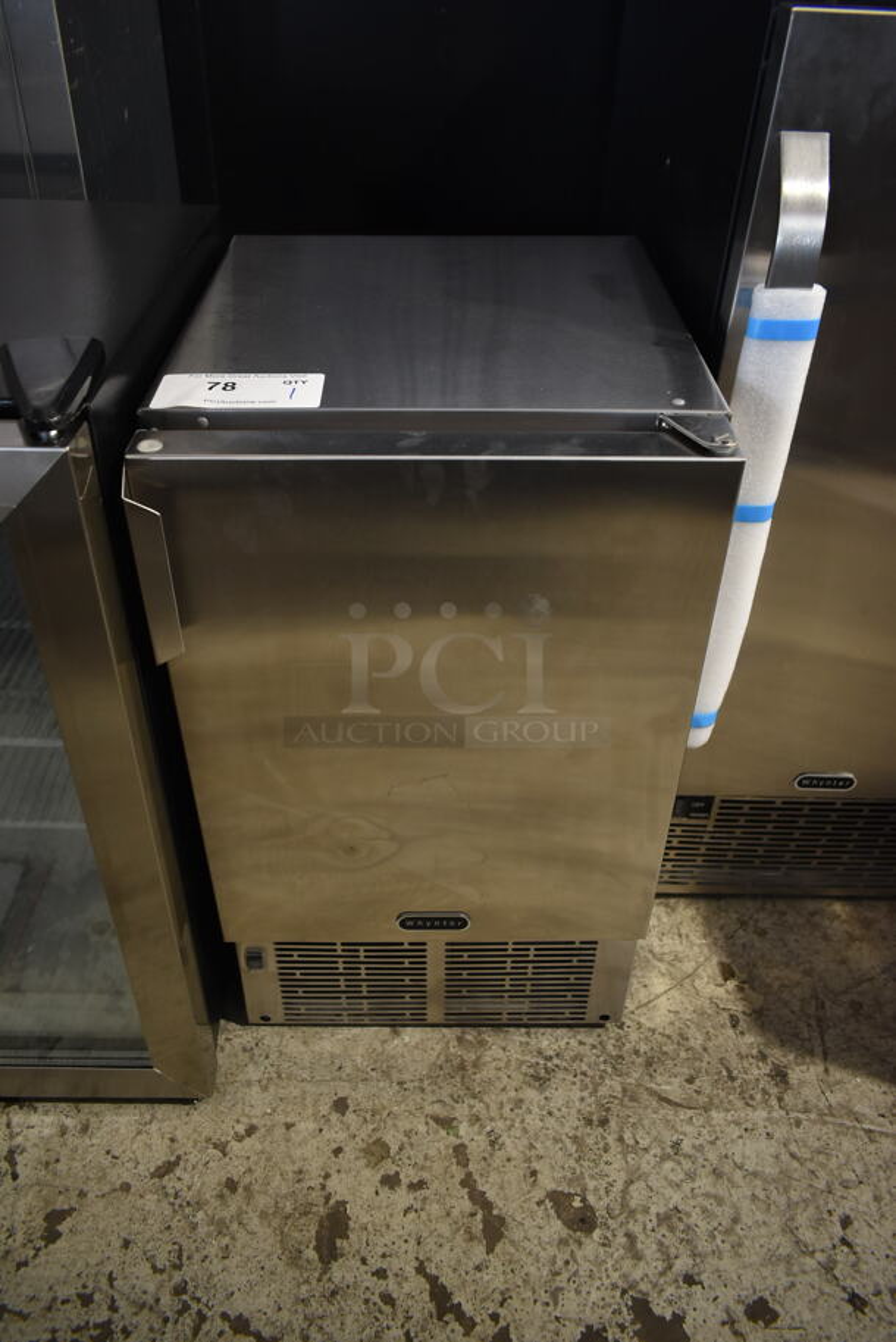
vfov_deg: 67.3
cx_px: 448
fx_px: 1006
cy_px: 671
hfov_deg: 48.0
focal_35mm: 27
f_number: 3.5
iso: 900
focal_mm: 18
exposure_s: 1/30
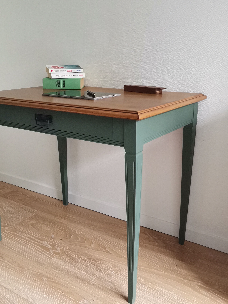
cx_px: 114
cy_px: 152
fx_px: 325
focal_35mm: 37
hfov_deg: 38.7
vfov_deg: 50.1
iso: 400
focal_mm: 4.75
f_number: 2.4
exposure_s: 1/33.3
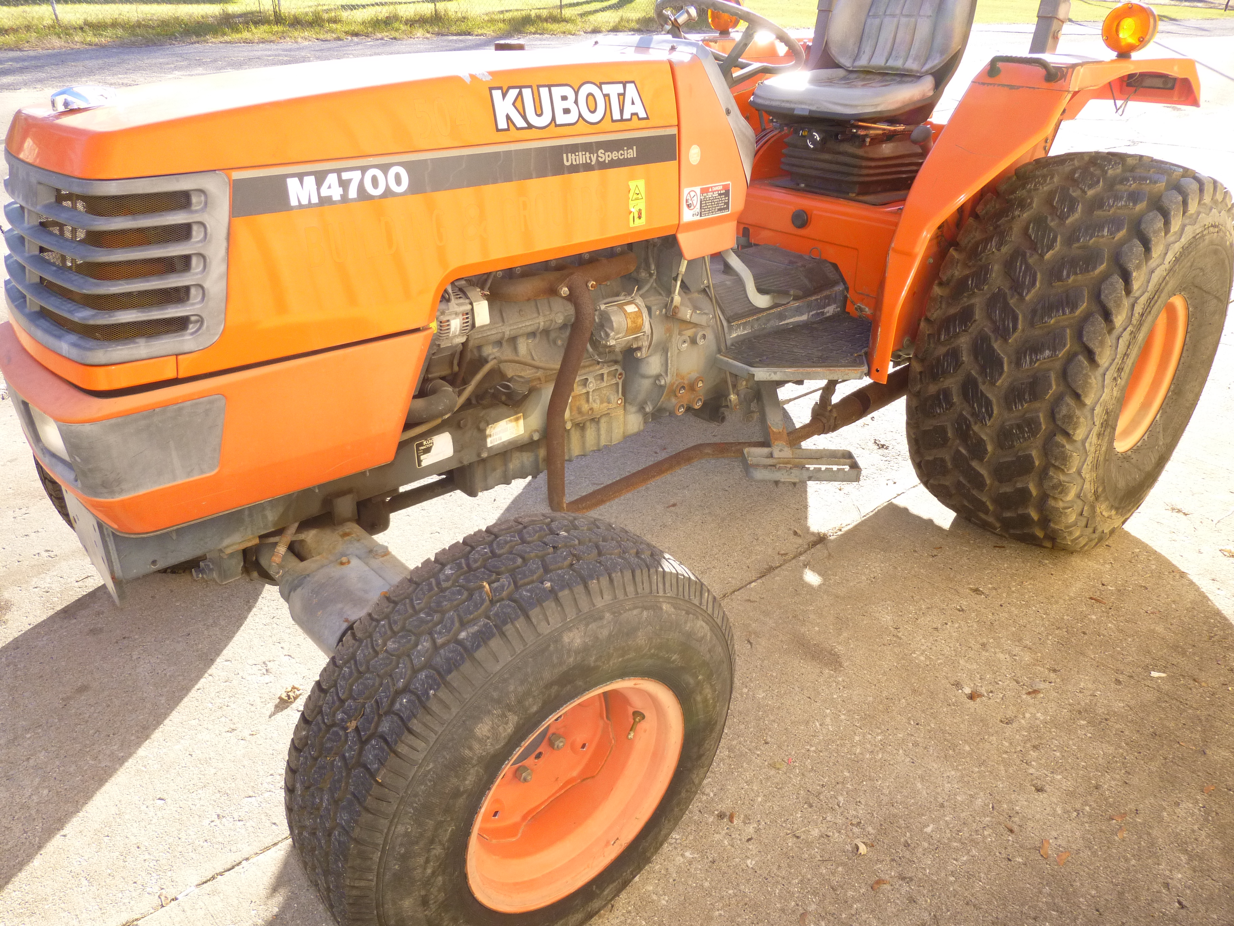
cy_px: 463
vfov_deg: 54.9
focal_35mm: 25
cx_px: 617
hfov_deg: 69.4
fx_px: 891
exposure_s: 1/160
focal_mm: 4.5
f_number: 3.1
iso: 100
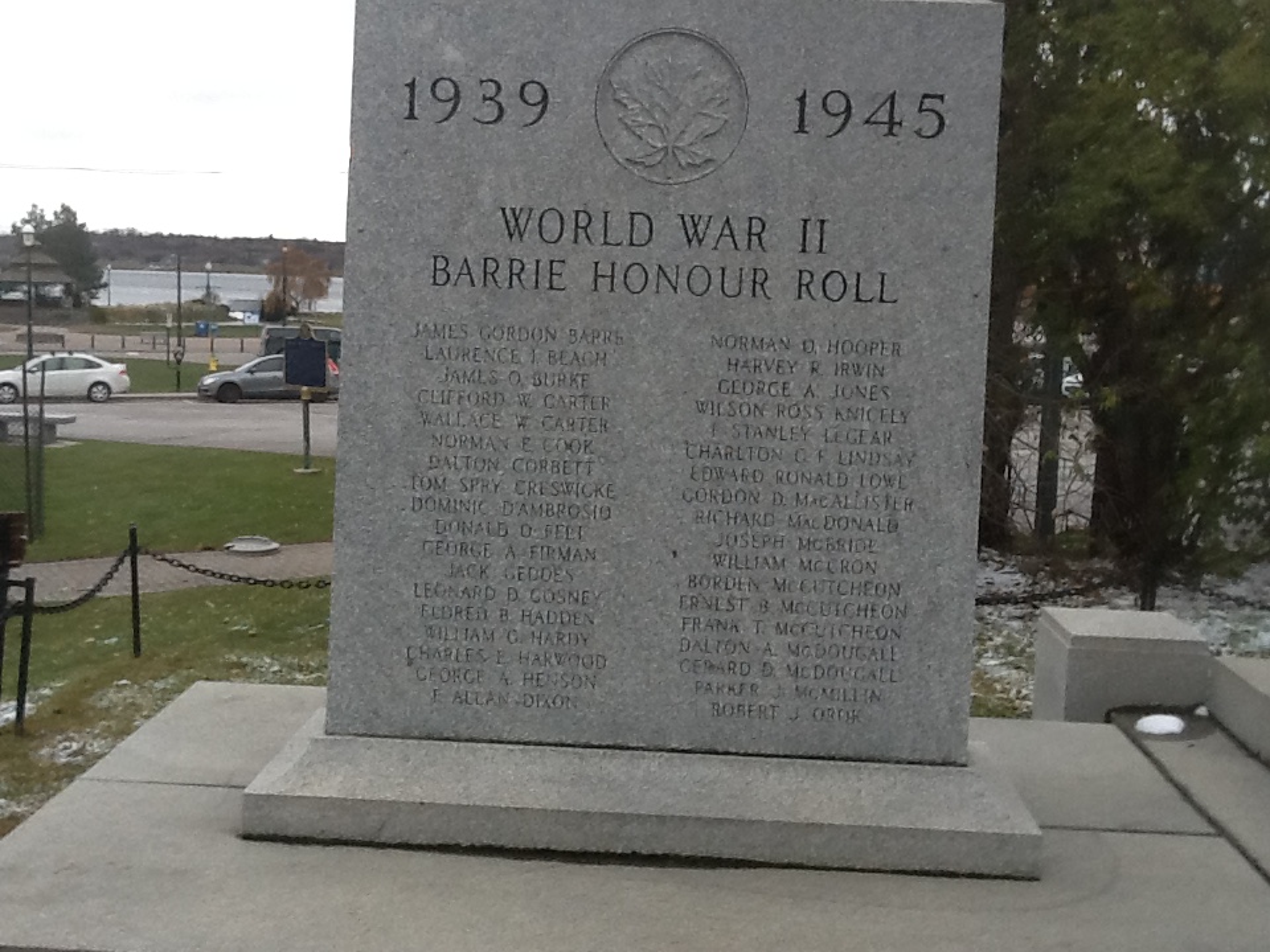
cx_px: 635
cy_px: 476
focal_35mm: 44
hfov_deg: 42.9
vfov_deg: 32.9
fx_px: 1614
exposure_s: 1/120
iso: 40
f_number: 2.4
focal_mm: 2.03
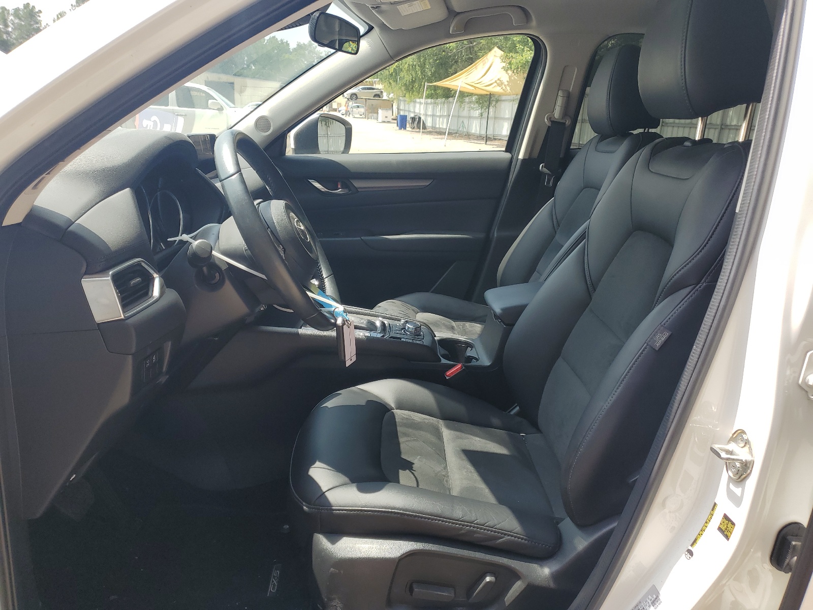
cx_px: 406
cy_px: 305
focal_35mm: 26
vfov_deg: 53.1
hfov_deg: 67.3
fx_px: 611
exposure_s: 1/1111
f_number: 1.5
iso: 50
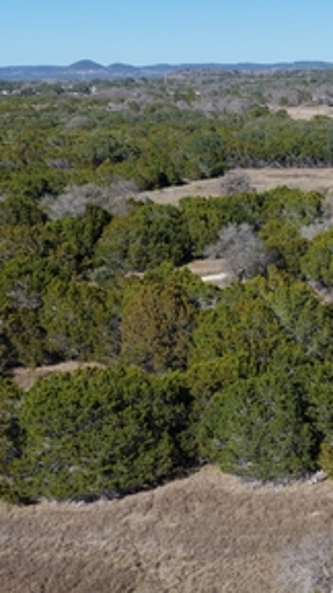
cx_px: 469
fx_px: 1023
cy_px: 418
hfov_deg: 17.1
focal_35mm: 65
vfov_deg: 32.0
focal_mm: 14.45
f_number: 2.8
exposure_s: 1/1600
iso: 160
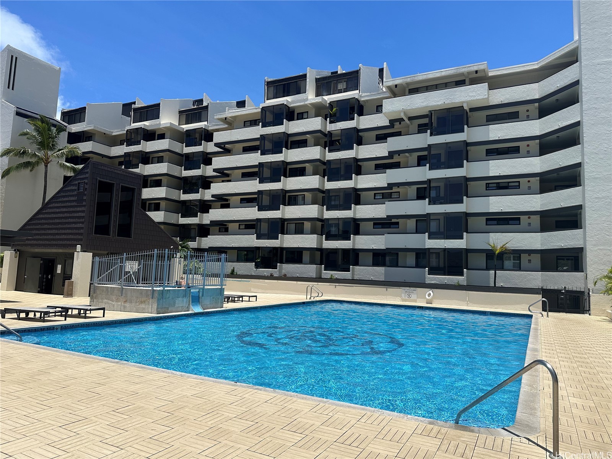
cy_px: 230
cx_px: 306
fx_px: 424
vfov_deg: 56.8
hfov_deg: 71.6
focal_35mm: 24
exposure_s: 1/7042
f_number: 1.78
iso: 80
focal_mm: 6.86
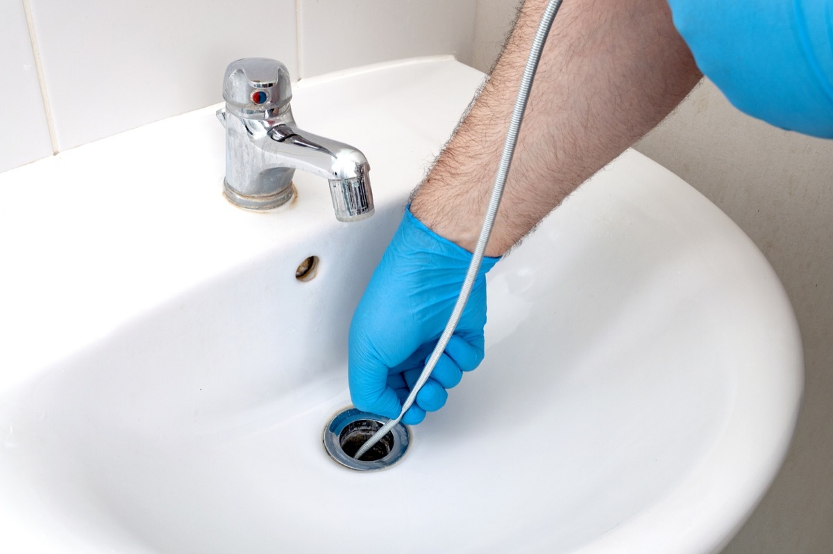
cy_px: 277
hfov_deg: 49.6
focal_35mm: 39
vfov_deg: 34.1
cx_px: 416
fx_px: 901
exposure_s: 1/125
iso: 100
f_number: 9
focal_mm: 26
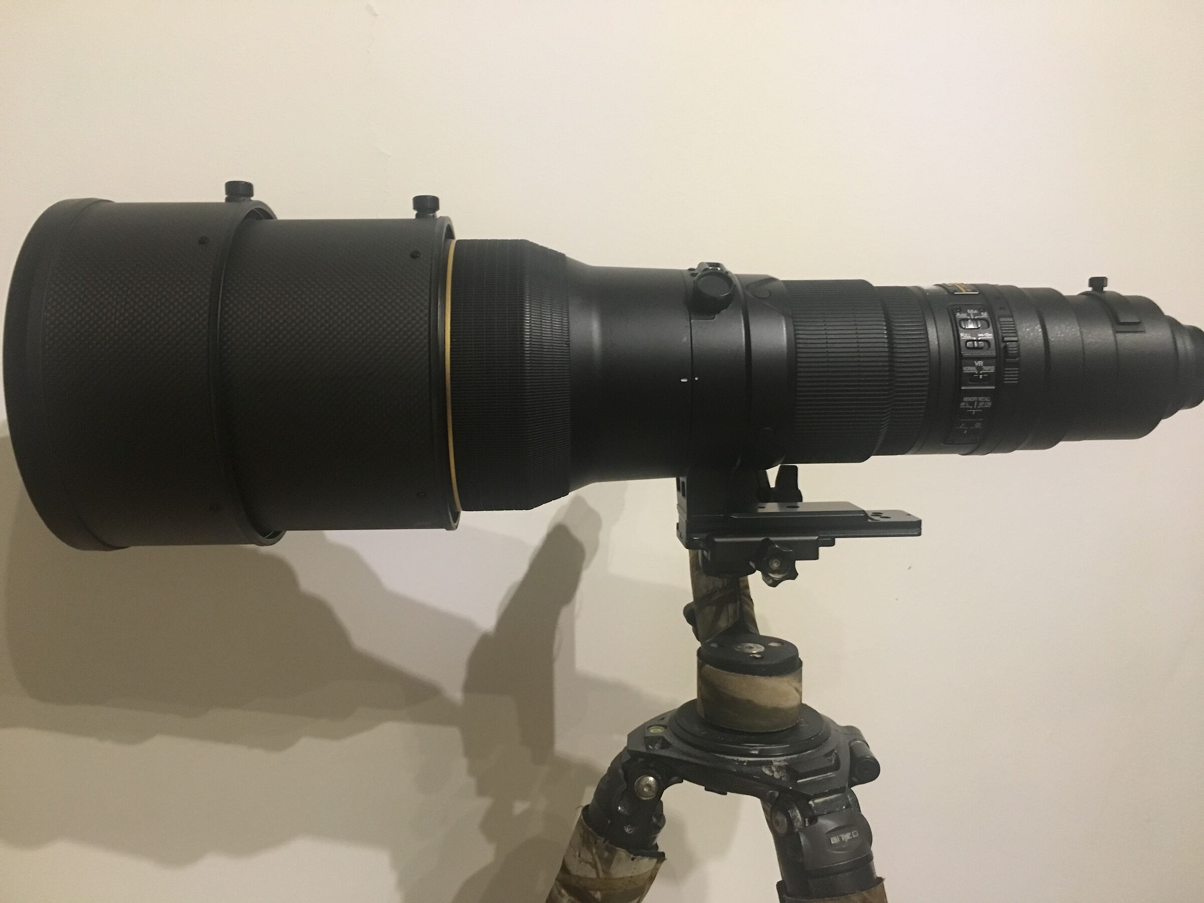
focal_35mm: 29
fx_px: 1009
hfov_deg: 61.7
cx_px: 602
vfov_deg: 48.2
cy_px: 452
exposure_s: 1/20
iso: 200
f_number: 2.2
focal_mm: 4.15
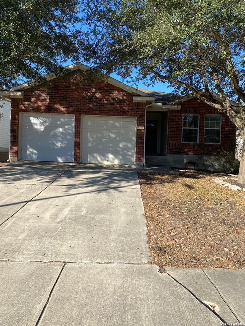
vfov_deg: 67.3
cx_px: 122
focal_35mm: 26
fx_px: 245
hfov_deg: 53.0
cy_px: 163
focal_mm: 4.25
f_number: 1.8
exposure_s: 1/1678
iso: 32
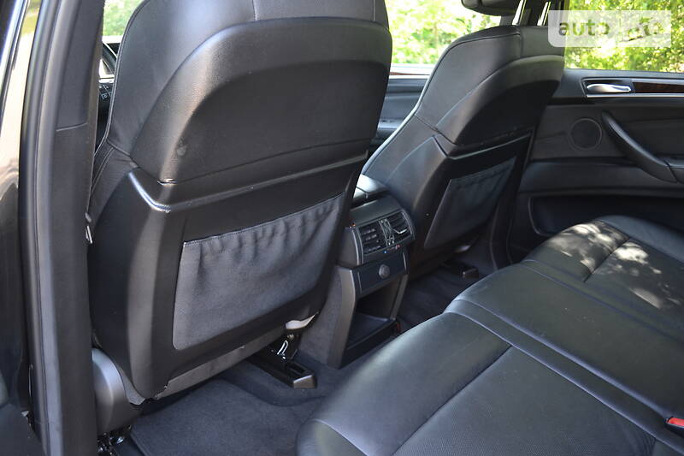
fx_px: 627
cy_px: 228
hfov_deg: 57.2
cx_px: 342
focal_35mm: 33
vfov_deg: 40.0
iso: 400
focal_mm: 22
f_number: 3.8
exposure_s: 1/25
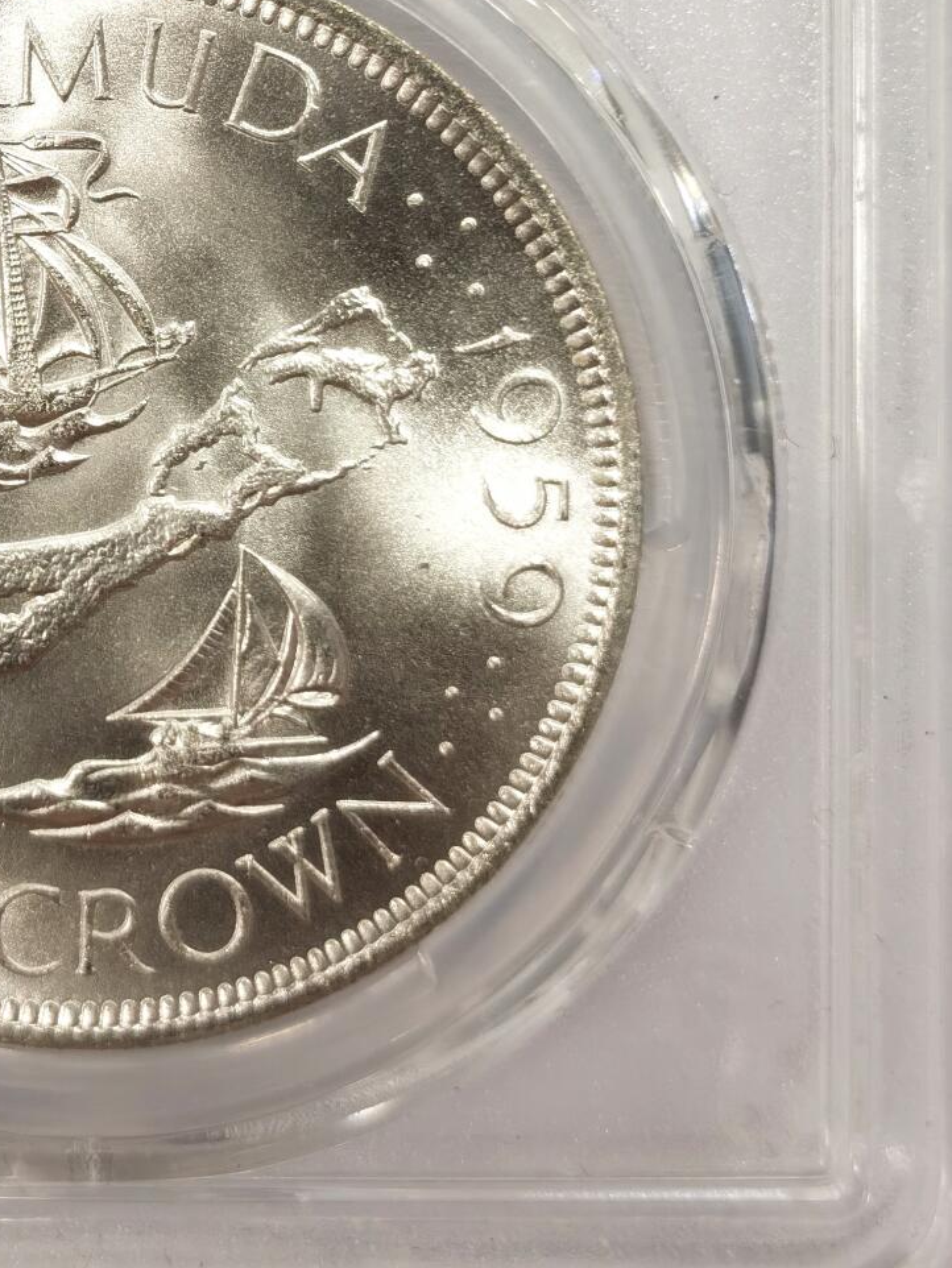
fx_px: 3702
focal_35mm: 101
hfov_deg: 14.5
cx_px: 96
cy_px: 157
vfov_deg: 19.1
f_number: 16
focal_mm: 5.56
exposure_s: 1/100
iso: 80
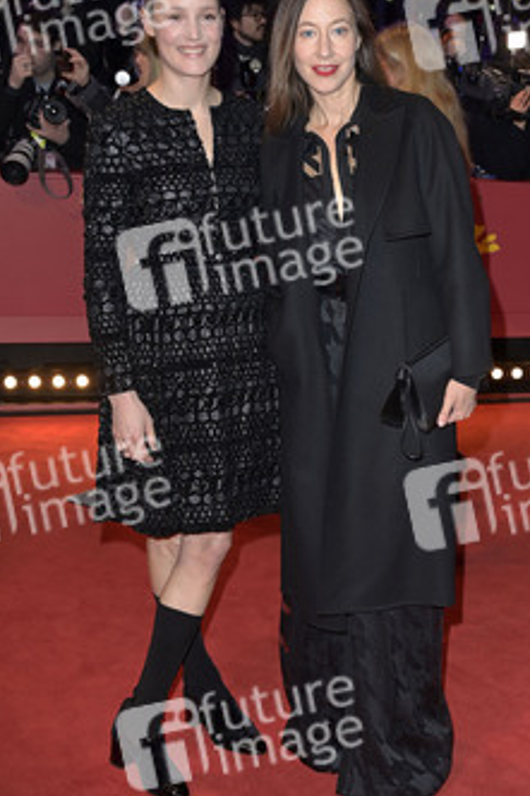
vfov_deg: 37.5
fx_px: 1172
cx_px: 309
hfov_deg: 25.5
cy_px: 374
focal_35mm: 53
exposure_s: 1/250
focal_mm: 44
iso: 800
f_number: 5
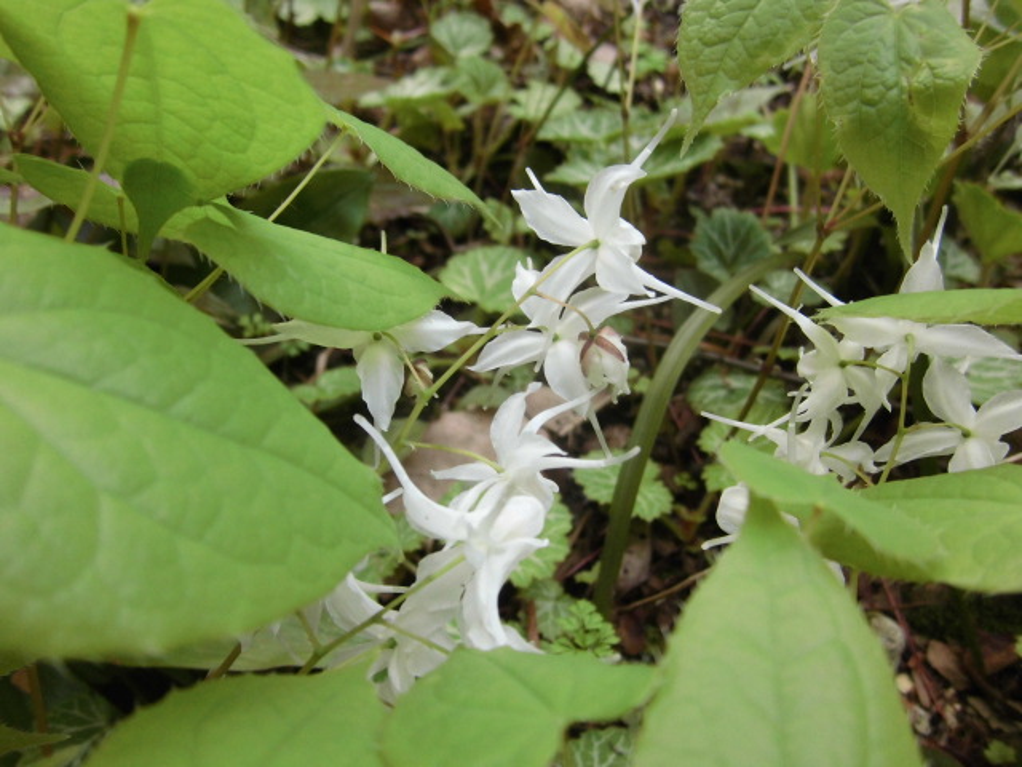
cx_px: 511
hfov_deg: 67.3
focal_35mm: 26
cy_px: 384
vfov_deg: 53.1
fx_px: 768
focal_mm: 4.7
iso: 100
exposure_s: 1/100
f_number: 2.8
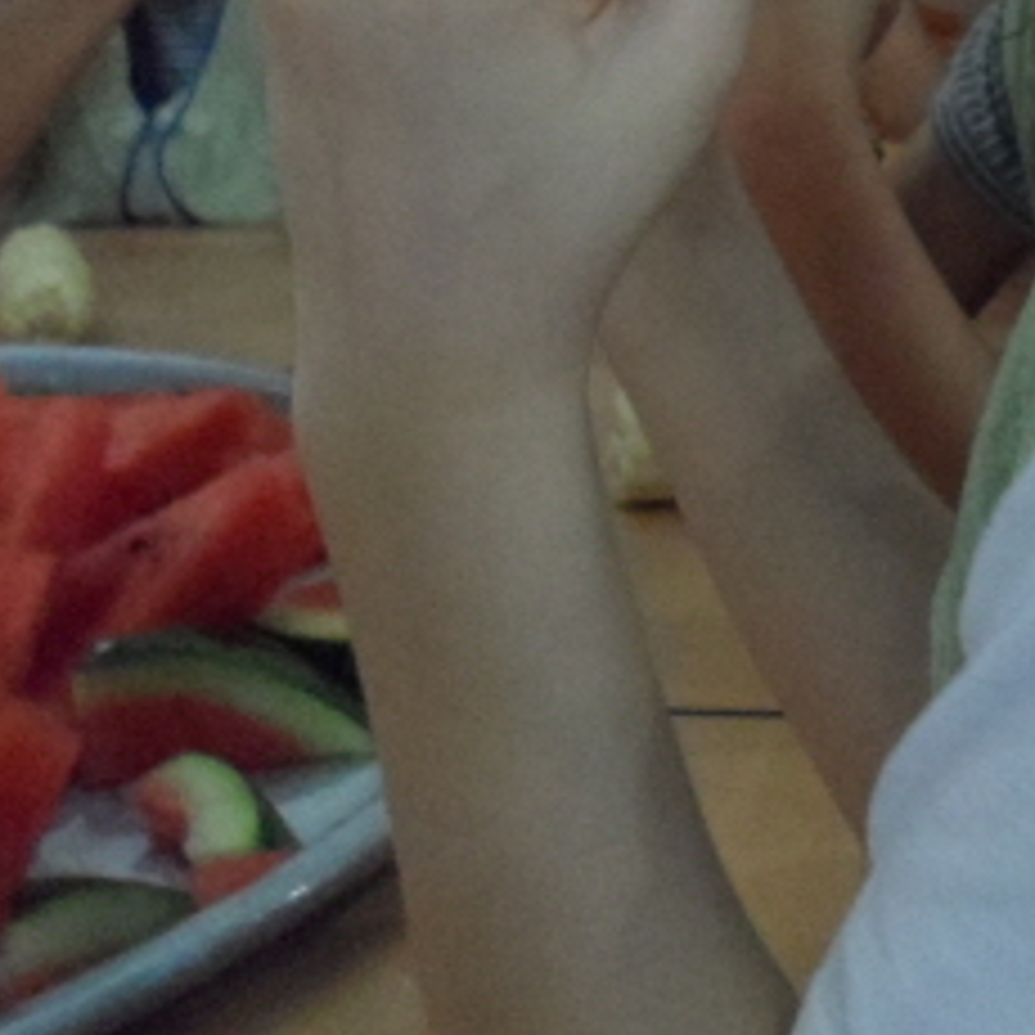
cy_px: -83
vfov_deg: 23.3
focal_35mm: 70
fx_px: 2368
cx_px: 1112
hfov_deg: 23.3
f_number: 3.3
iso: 640
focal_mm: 4.9
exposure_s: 1/15
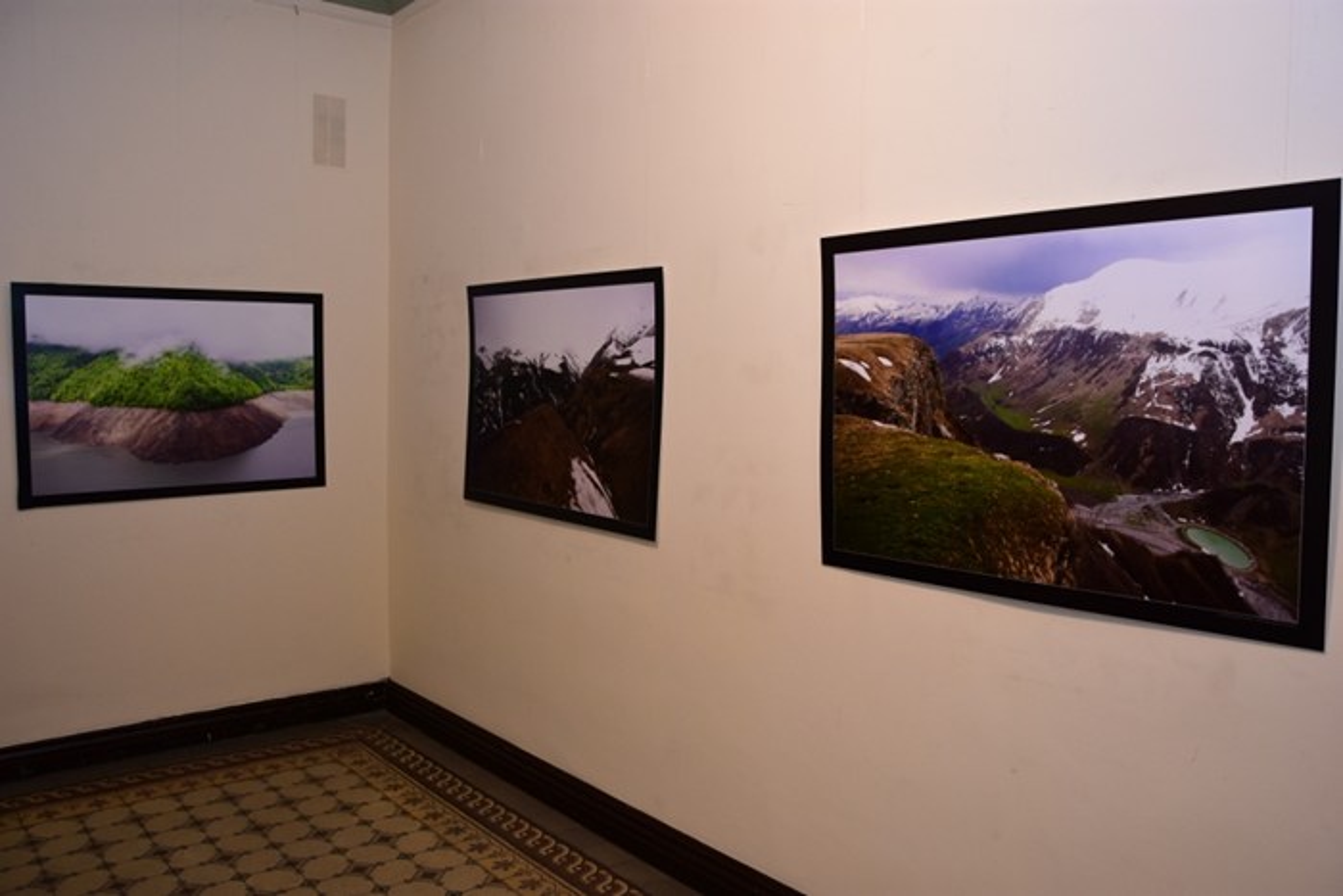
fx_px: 1007
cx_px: 672
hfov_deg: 67.4
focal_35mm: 27
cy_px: 448
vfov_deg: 47.9
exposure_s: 1/80
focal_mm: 18
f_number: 4.5
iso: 500
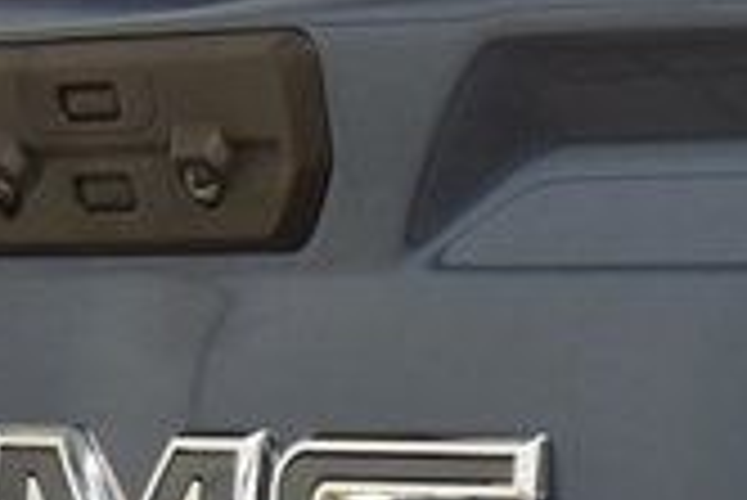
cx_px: 1197
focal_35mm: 314
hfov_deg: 6.5
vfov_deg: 4.2
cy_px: 1448
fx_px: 6521
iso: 900
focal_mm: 34
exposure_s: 1/15
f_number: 6.3
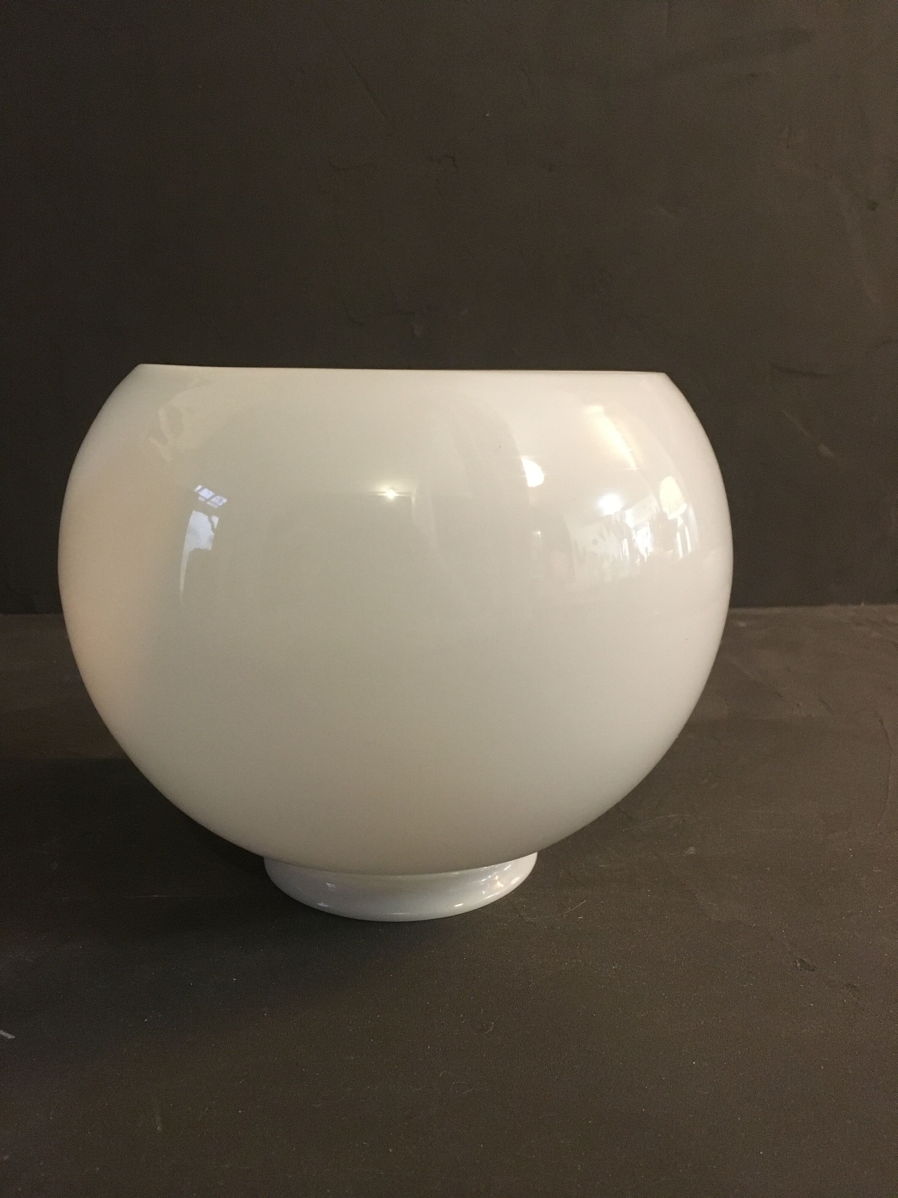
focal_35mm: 29
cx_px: 449
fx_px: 1003
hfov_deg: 48.2
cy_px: 599
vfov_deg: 61.7
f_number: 2.2
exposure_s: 1/17
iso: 320
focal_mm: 4.15
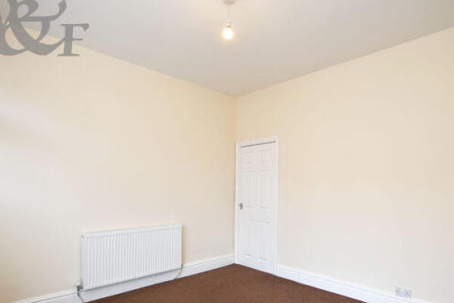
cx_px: 248
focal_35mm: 20
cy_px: 184
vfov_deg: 61.4
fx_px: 252
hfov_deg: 83.7
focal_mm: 10
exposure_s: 1/60
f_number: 4
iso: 220
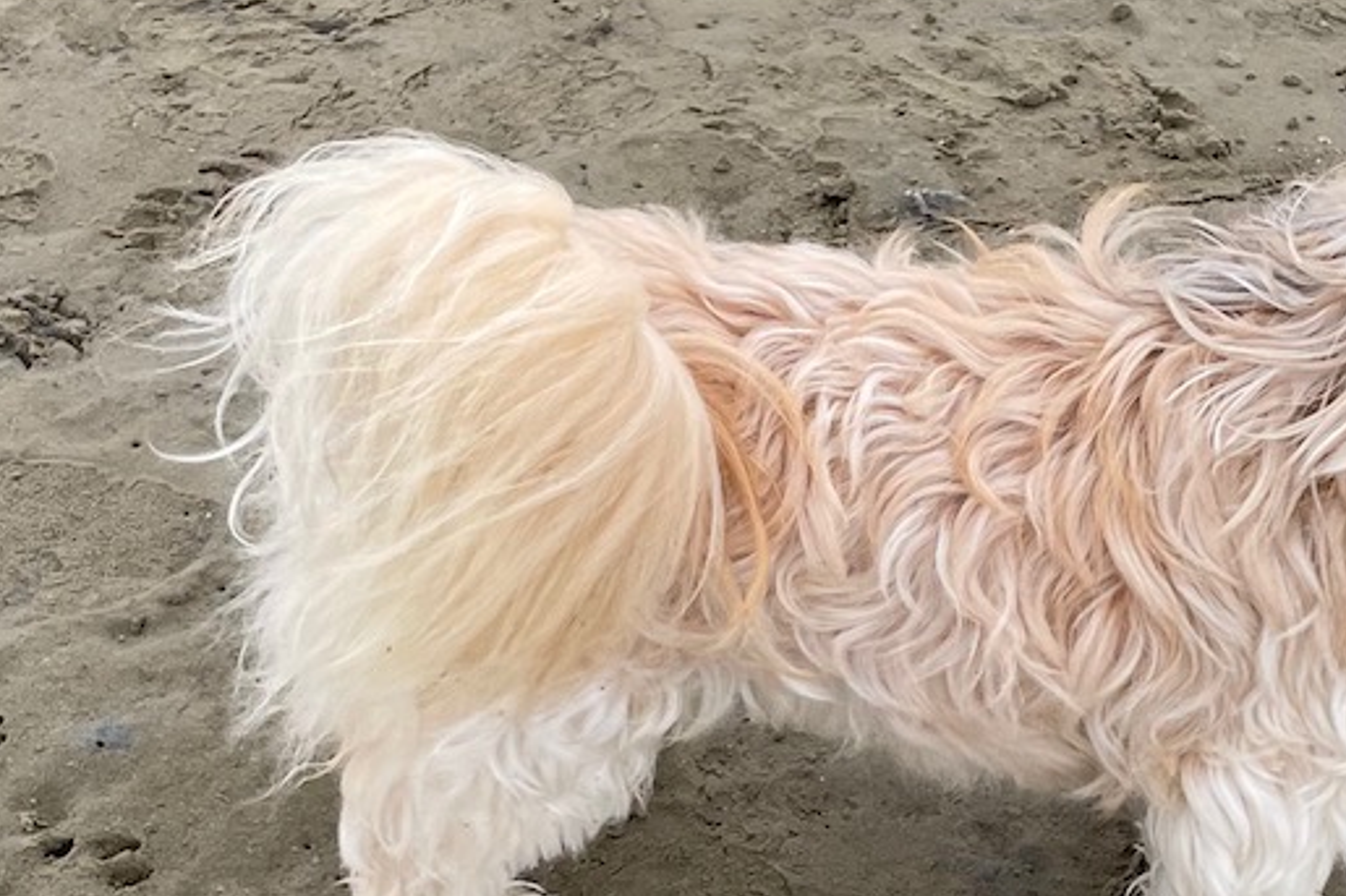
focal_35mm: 42
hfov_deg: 44.8
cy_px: 577
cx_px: 1019
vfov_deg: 31.7
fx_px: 1570
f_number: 1.6
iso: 32
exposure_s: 1/690
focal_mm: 4.2
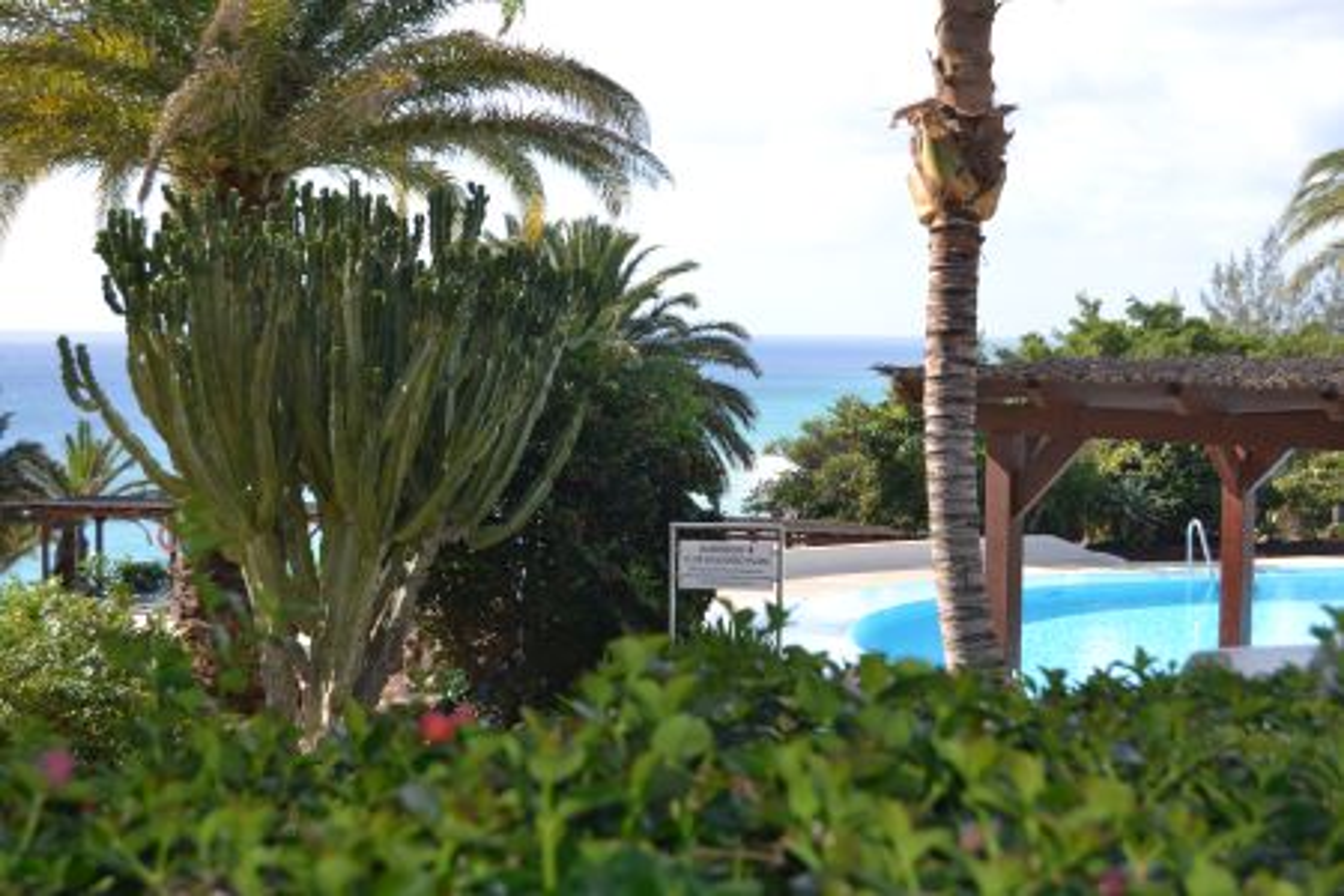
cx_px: 672
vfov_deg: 21.6
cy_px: 448
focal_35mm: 63
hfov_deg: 31.9
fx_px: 2352
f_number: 6.3
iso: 100
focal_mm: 42
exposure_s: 1/200
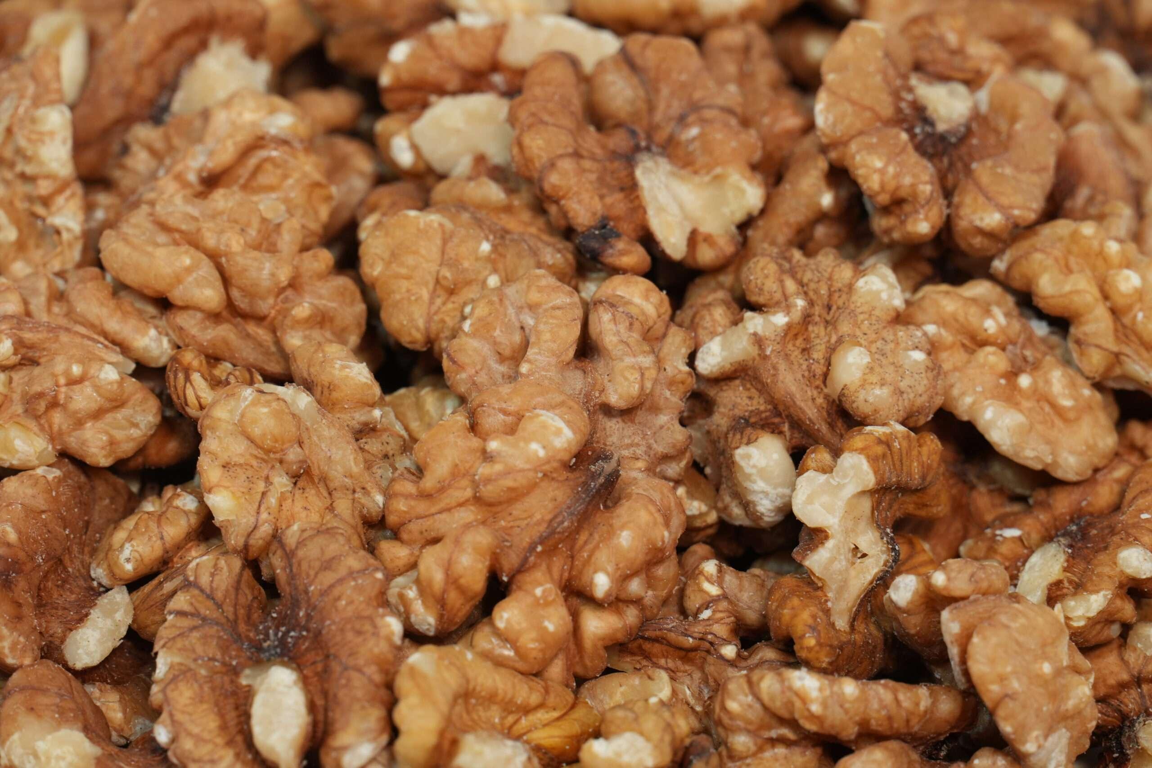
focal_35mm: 202
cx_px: 576
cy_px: 384
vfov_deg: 6.8
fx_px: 6480
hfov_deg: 10.2
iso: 320
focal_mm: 135
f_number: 9
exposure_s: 1/160
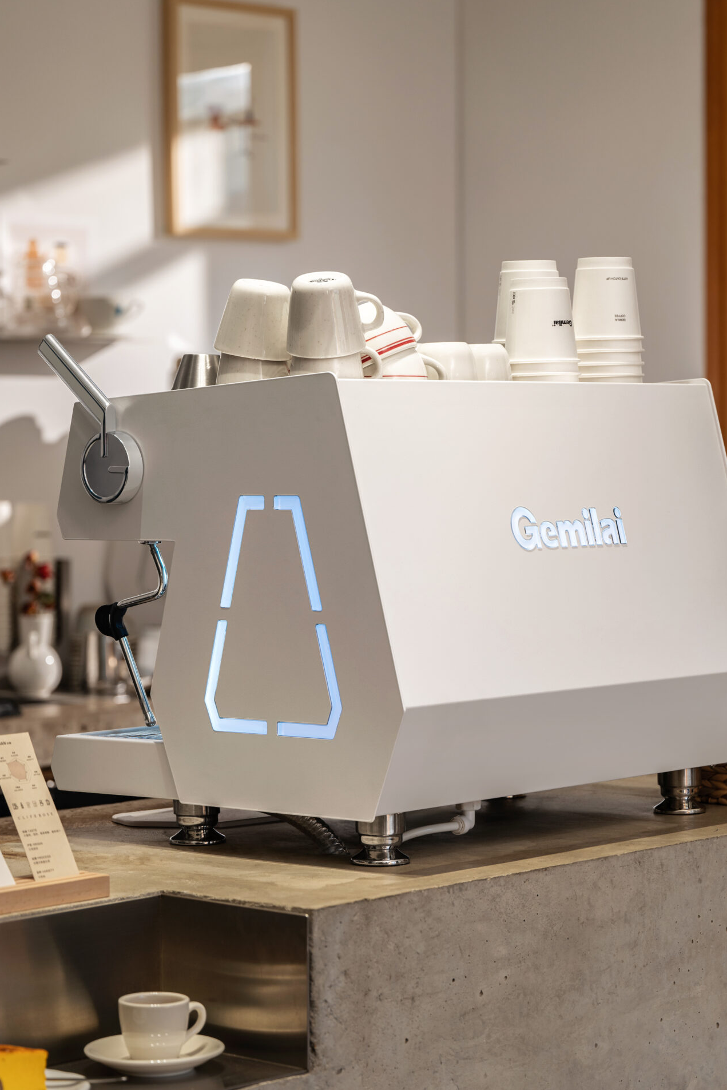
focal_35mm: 94
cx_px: 430
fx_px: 2847
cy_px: 583
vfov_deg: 21.7
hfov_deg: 14.5
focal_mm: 70
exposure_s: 1/125
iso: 100
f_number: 2.8
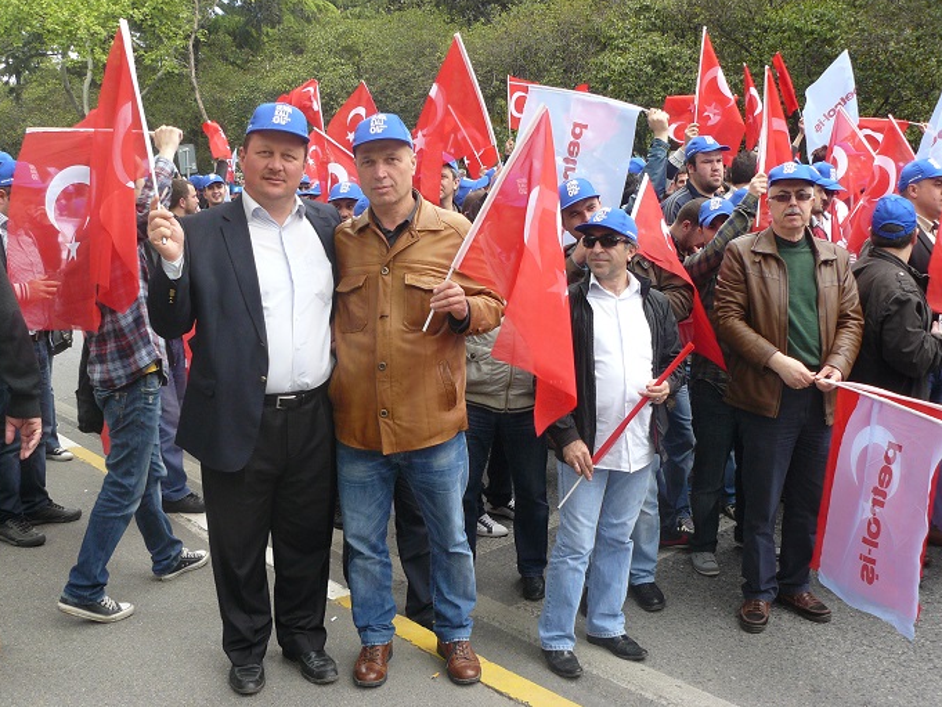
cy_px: 345
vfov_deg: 38.7
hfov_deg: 50.1
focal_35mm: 37
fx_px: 1007
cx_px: 474
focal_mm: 6
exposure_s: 1/125
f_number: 4
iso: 100
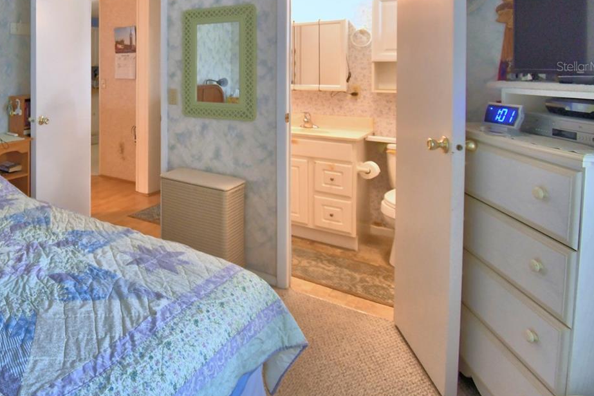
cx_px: 99
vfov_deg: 46.3
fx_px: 429
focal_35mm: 26
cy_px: 66
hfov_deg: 62.1
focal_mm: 10
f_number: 4.5
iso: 400
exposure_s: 1/30
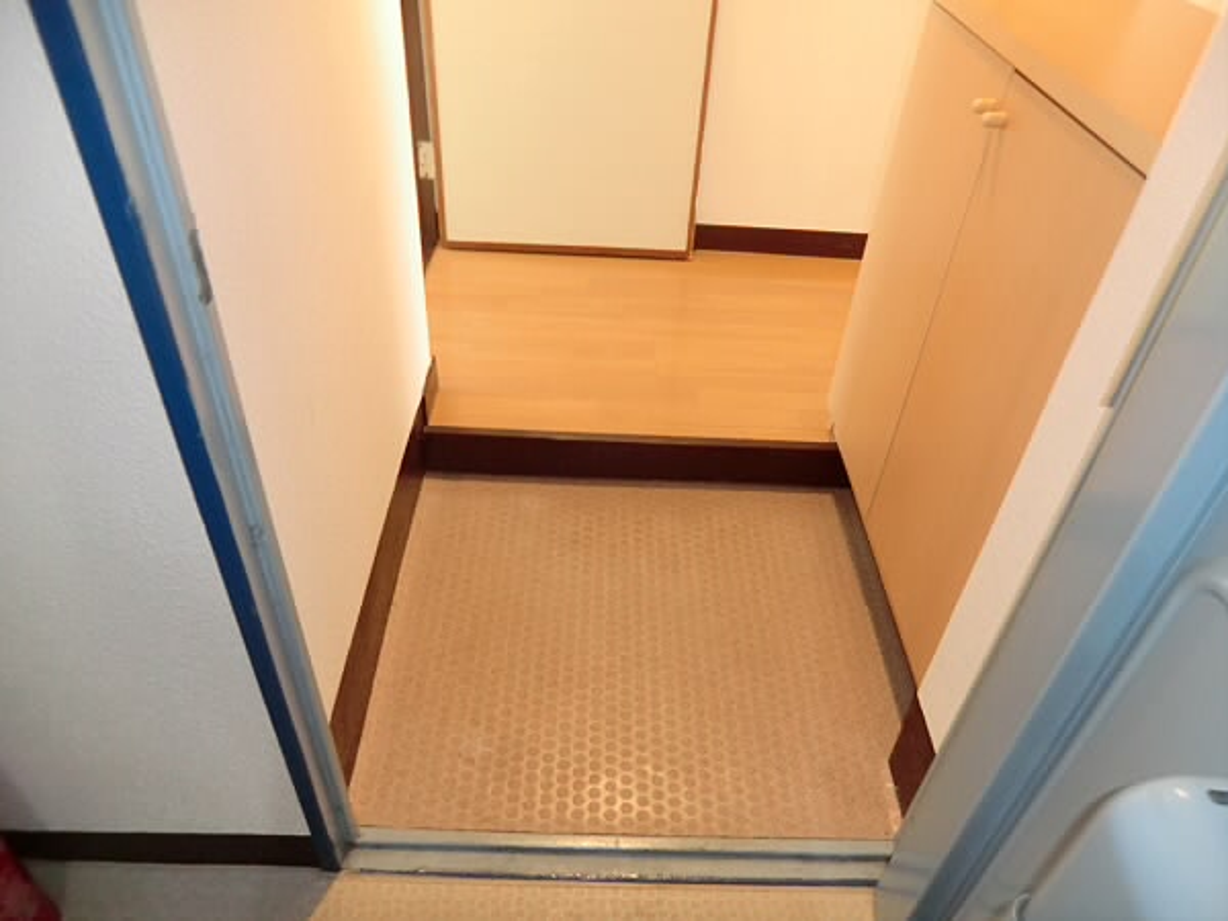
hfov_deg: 71.6
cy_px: 460
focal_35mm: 24
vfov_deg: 56.8
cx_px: 614
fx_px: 851
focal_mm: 4.3
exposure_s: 1/13
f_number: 3.2
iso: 400
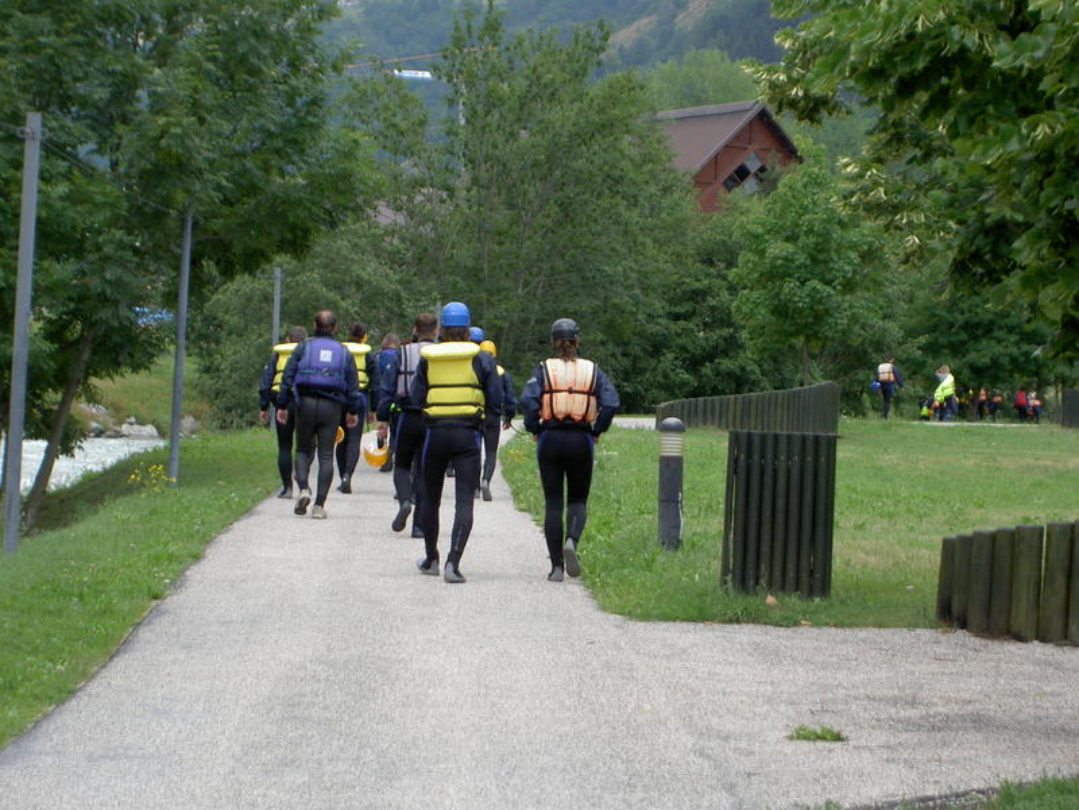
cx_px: 540
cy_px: 405
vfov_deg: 12.7
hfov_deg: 16.8
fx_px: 3647
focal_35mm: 117
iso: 50
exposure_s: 1/125
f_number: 4.9
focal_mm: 24
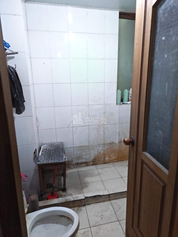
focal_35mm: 24
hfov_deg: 56.8
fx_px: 165
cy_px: 118
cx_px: 89
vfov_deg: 71.6
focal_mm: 6.12
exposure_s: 1/25
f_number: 1.9
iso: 3200
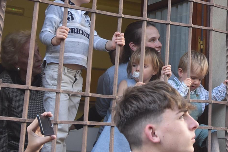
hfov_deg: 24.9
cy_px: 9
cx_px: 185
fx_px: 507
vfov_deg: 16.8
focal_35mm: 80
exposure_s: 1/250
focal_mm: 29
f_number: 8
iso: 640
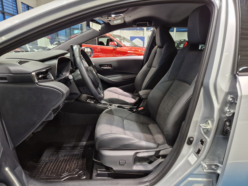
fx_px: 165
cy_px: 93
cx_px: 124
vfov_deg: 58.9
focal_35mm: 23
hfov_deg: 73.9
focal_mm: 5.4
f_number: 1.8
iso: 400
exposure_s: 1/100
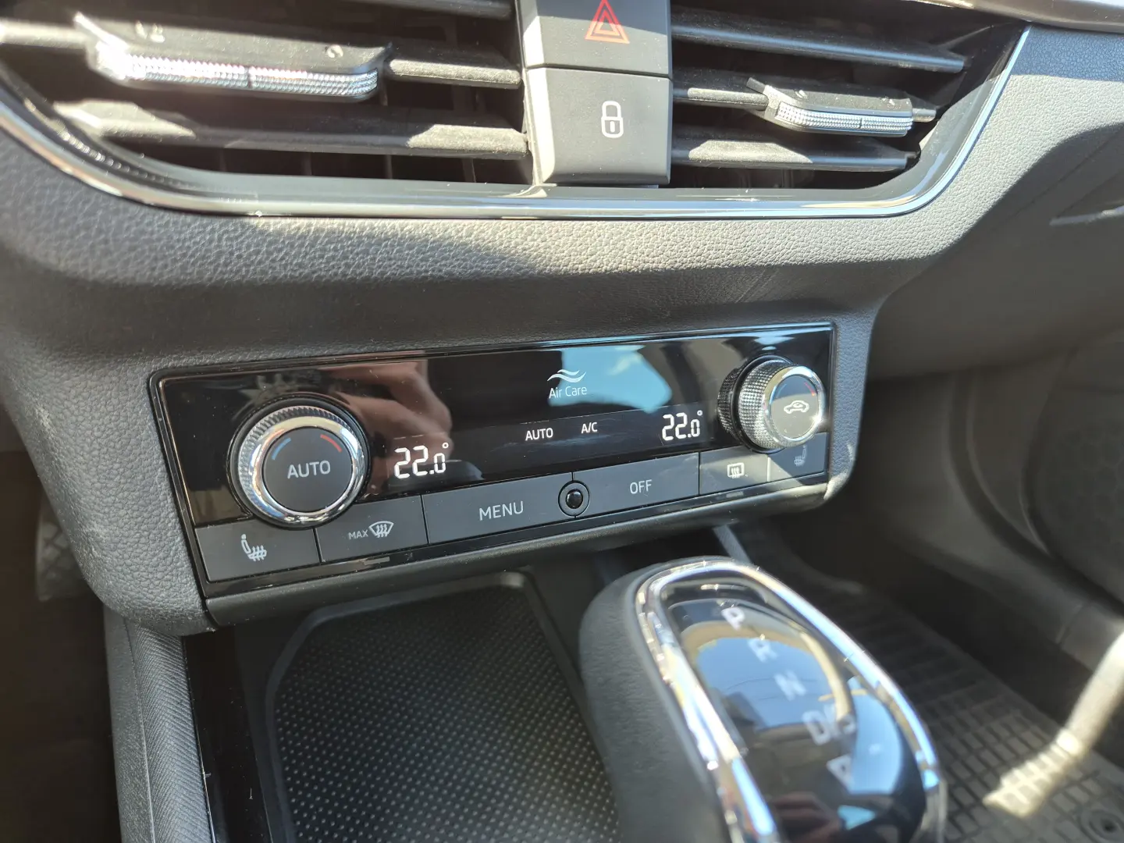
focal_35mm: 23
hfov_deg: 73.9
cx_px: 562
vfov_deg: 58.9
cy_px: 422
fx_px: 747
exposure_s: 1/100
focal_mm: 5.4
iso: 200
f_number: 1.8
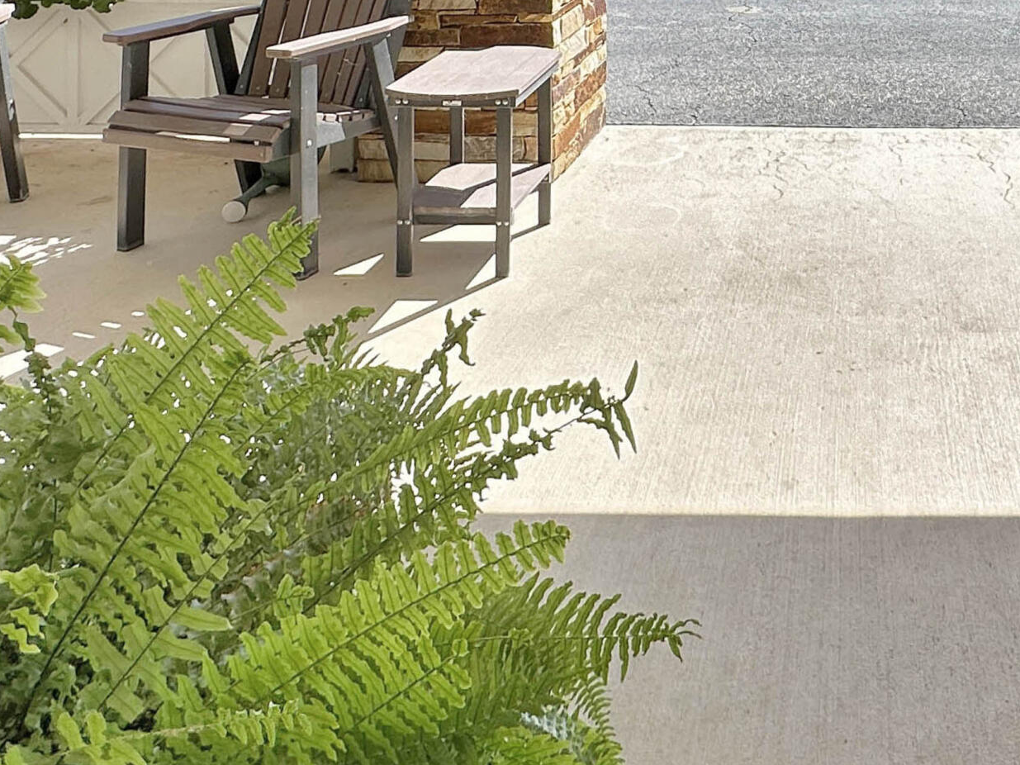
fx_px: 1002
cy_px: 135
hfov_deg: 49.1
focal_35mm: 34
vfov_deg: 39.8
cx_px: 887
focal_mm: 2.22
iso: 40
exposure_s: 1/690
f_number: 2.2
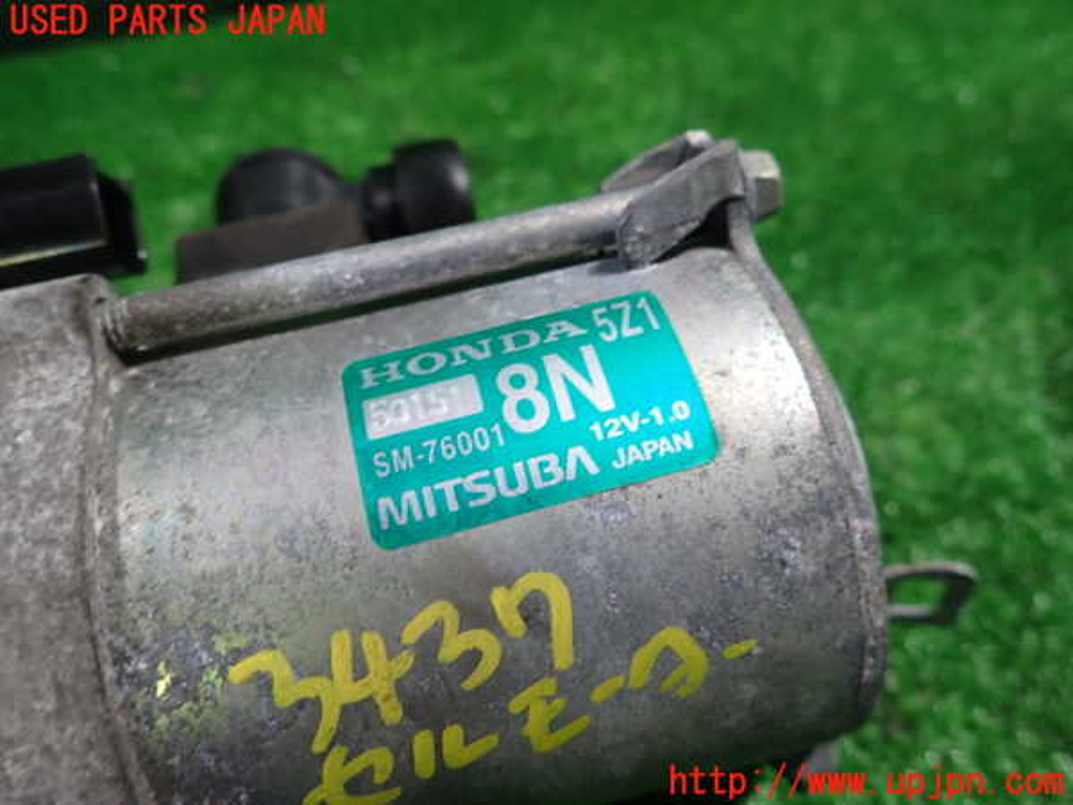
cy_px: 402
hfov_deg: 69.4
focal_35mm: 25
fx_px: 775
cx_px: 536
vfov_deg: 54.9
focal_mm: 4.5
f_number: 2
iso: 200
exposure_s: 1/30
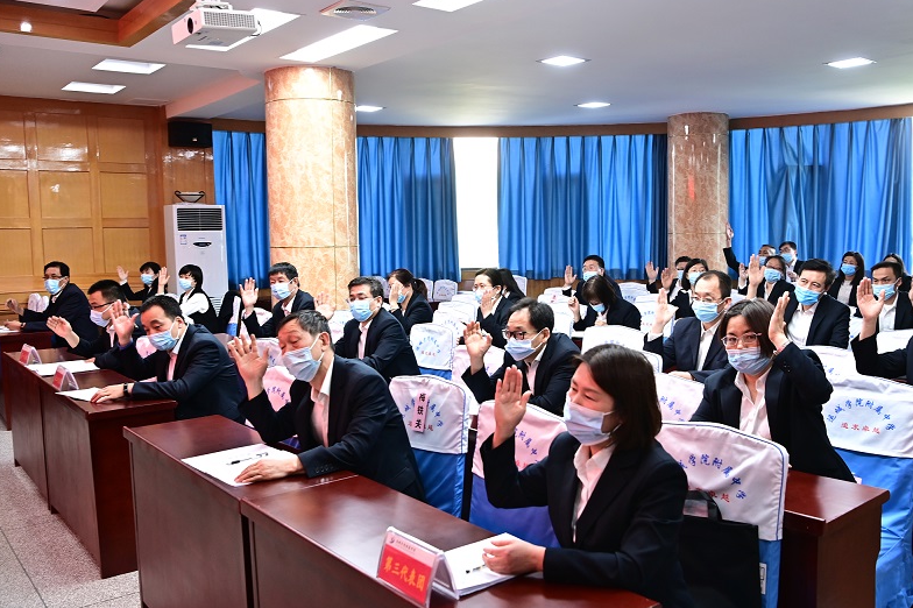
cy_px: 311
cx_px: 505
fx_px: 837
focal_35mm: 33
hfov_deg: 57.1
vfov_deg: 39.9
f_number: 5.6
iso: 1600
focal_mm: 29
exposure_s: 1/60
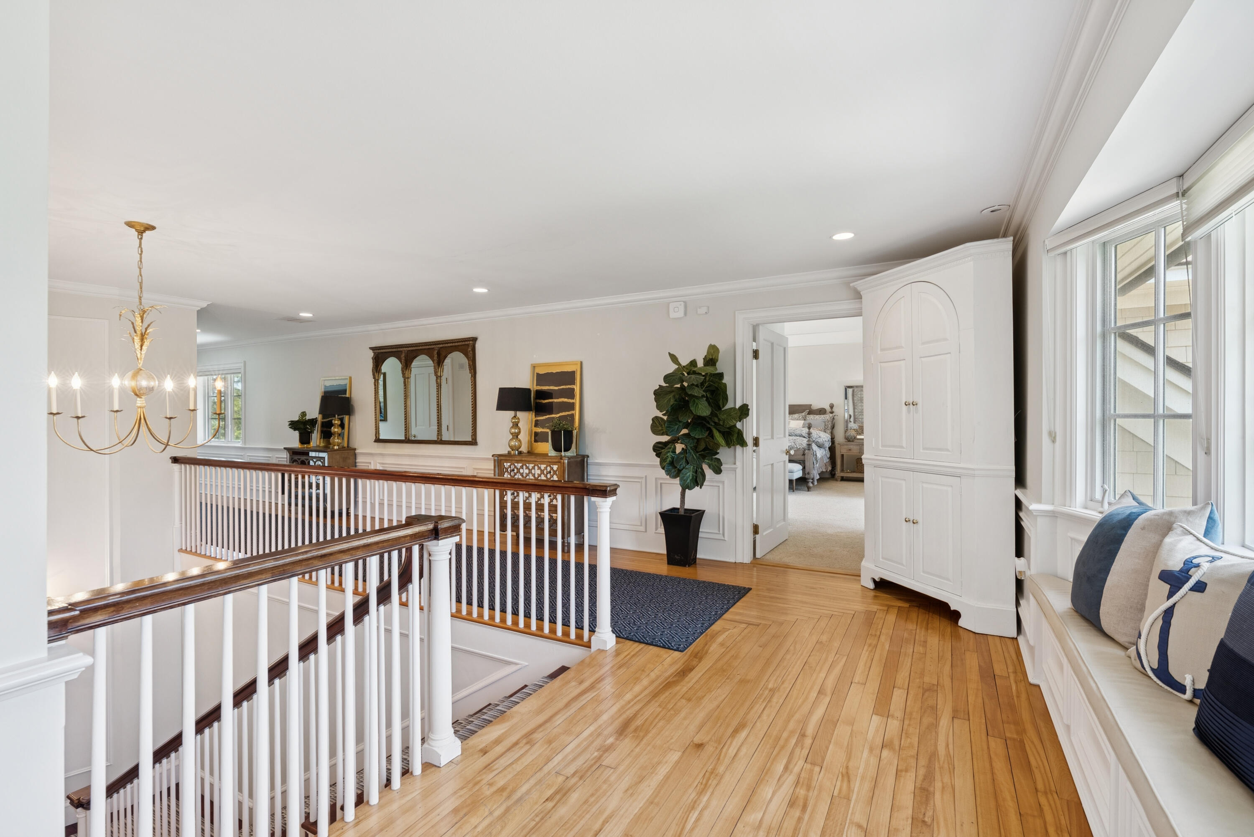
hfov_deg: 96.7
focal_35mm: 16
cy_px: 418
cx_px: 627
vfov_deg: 73.8
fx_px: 558
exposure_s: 1/13
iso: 320
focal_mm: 16
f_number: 7.1
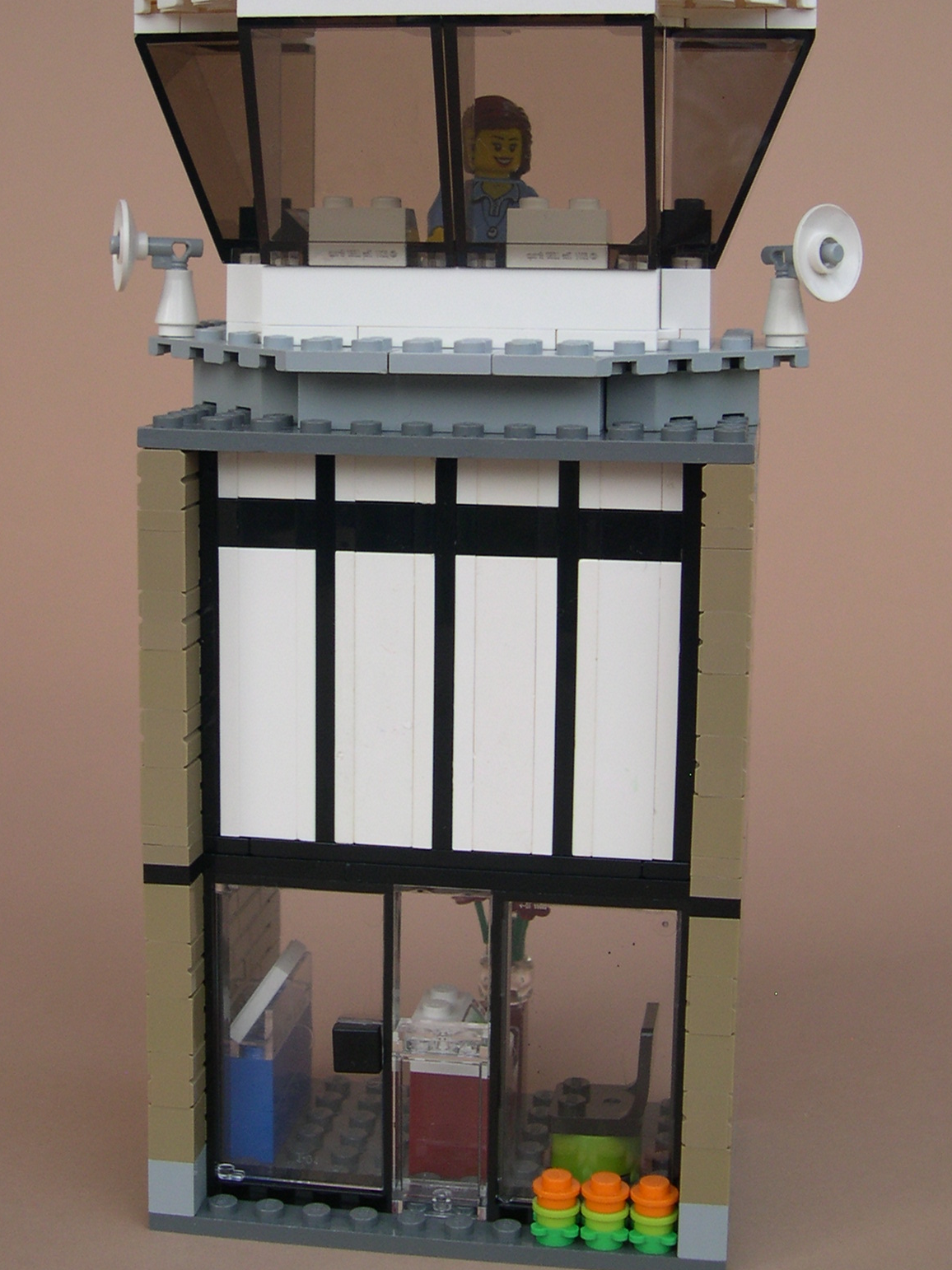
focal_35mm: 56
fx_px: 2054
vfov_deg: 34.2
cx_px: 430
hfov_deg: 26.1
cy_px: 468
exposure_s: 1/139
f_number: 2.8
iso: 100
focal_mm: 8
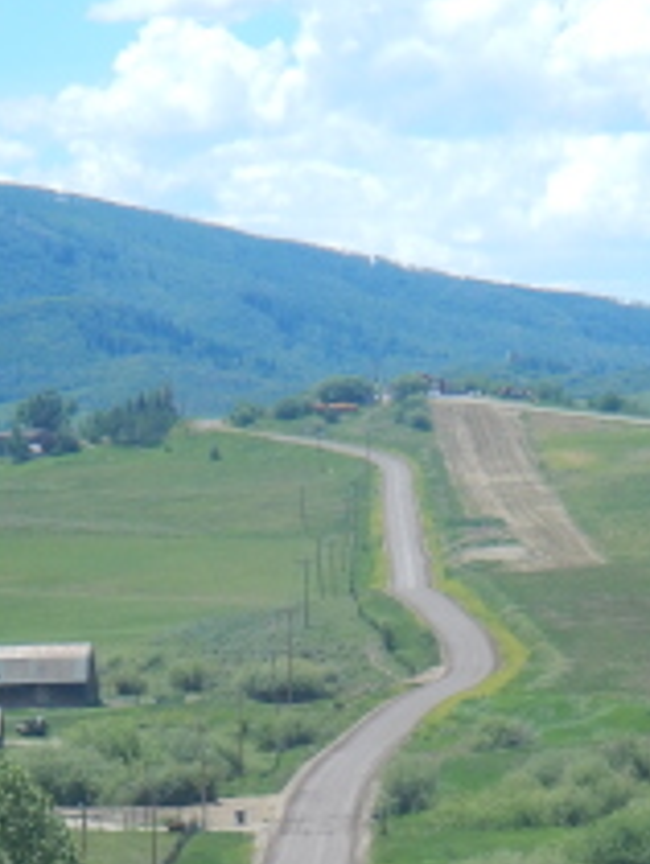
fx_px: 7771
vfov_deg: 6.3
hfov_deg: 4.8
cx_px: 354
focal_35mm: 311
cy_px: 870
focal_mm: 25
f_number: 4.8
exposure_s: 1/500
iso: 125
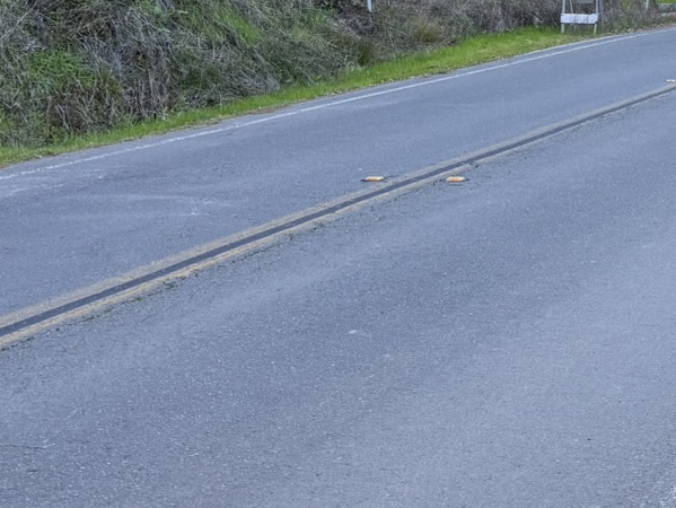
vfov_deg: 17.5
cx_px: 920
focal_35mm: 82
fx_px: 1602
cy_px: -21
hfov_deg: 21.2
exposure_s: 1/228
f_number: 1.78
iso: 125
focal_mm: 6.76
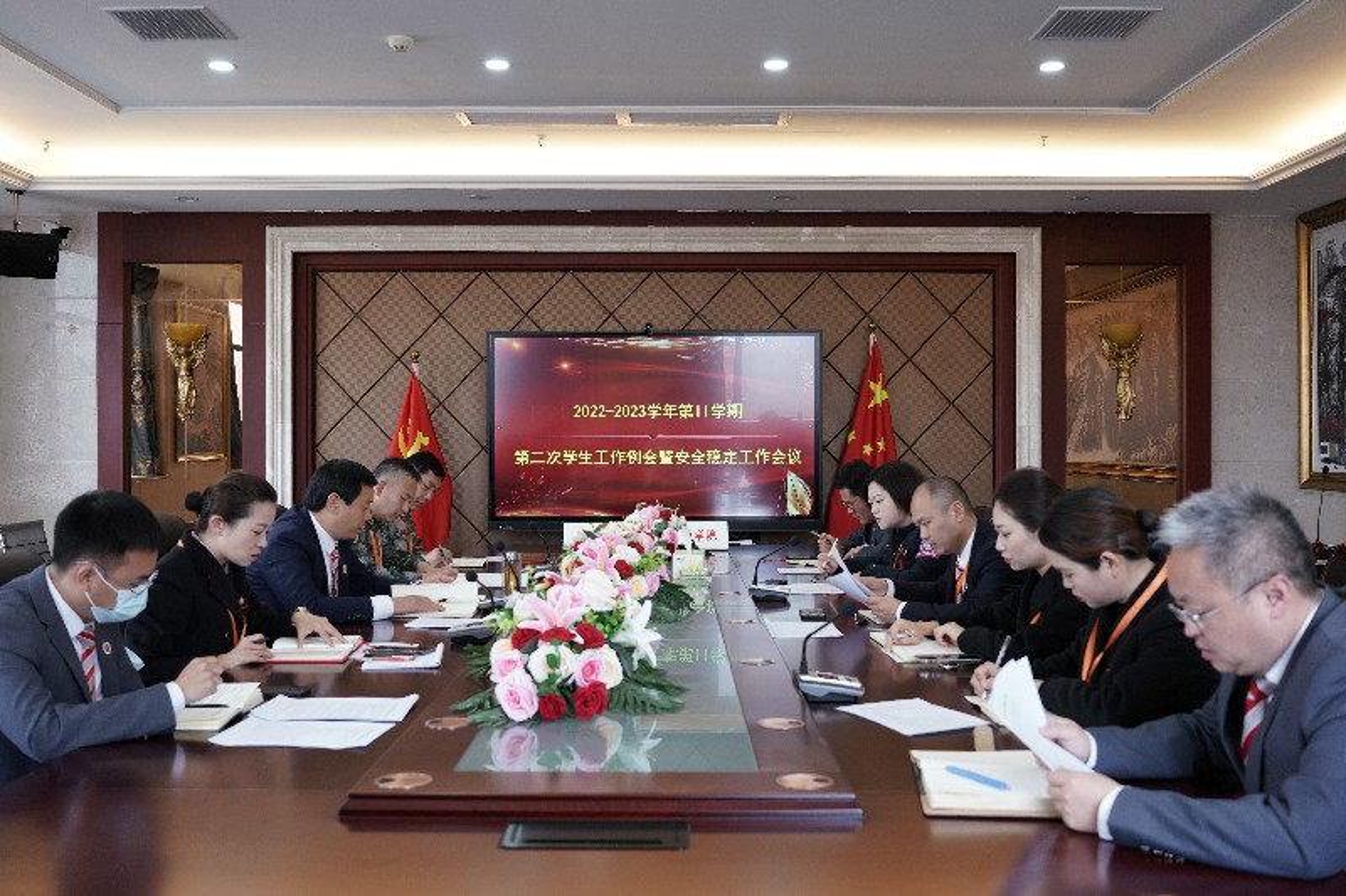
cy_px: 448
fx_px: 1308
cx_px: 673
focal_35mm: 35
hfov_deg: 54.4
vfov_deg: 37.8
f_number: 5
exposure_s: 1/60
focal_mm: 35
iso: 800
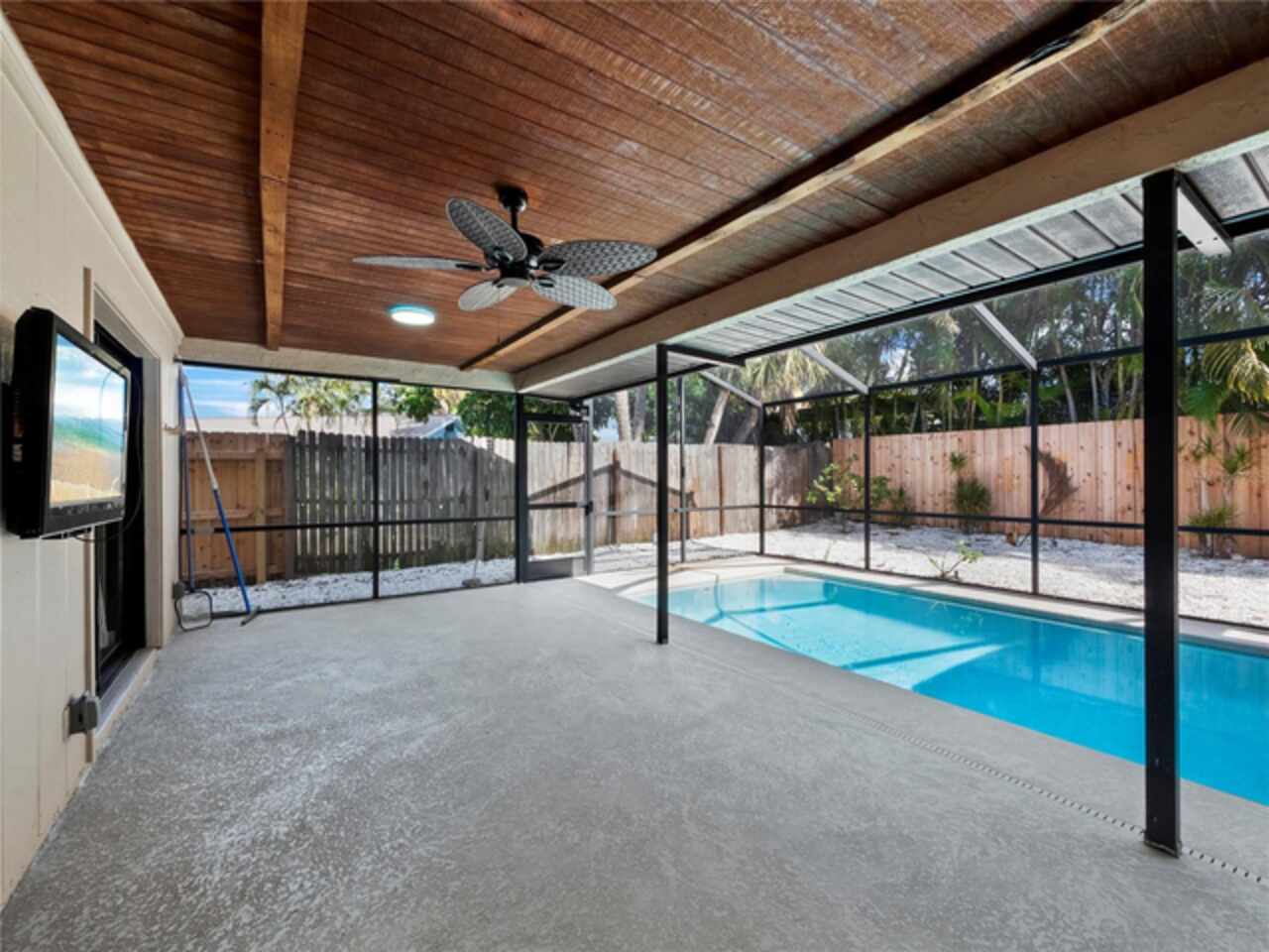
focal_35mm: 14
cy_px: 476
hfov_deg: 102.1
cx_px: 634
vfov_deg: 85.7
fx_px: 513
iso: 400
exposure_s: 1/20
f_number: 11
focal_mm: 7
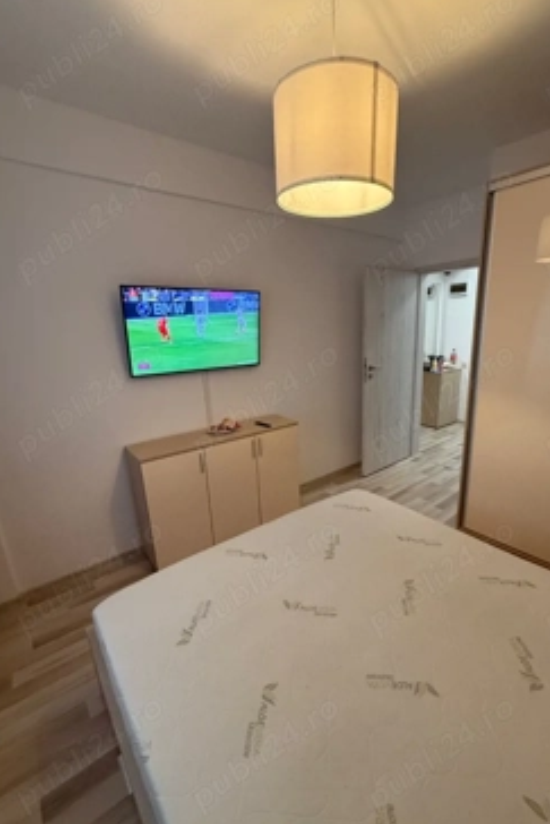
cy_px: 428
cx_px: 310
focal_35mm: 16
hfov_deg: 73.5
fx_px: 366
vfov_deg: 96.7
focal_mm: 2.22
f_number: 2.2
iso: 400
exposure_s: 1/100
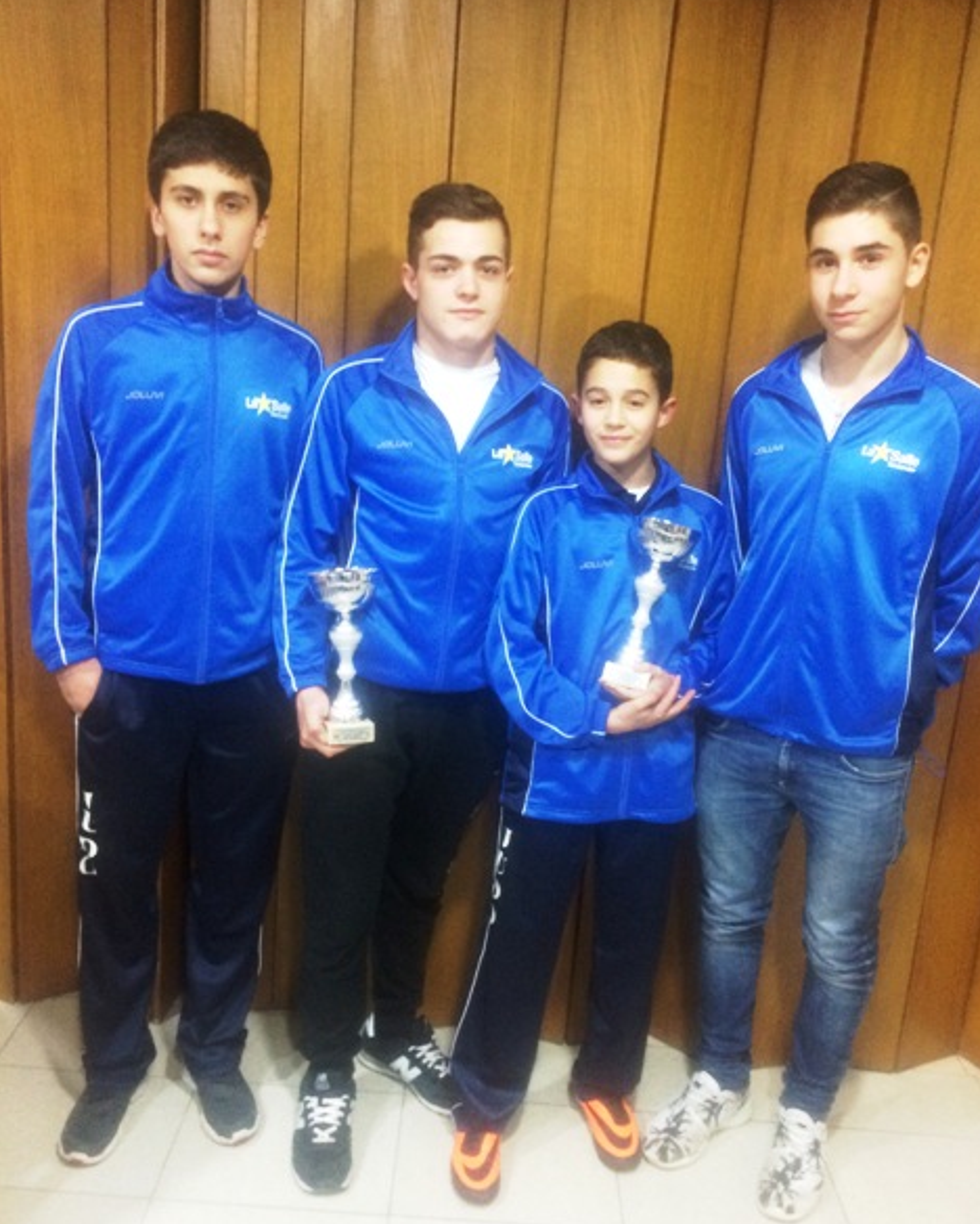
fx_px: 1123
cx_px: 500
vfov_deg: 57.1
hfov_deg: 47.2
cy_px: 610
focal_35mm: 31
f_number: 2.2
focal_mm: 4.15
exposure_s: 1/33
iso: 320
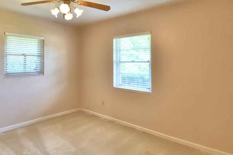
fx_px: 149
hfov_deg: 74.4
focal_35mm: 23
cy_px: 59
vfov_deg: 54.5
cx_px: 83
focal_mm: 10
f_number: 4.5
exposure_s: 1/60
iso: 400
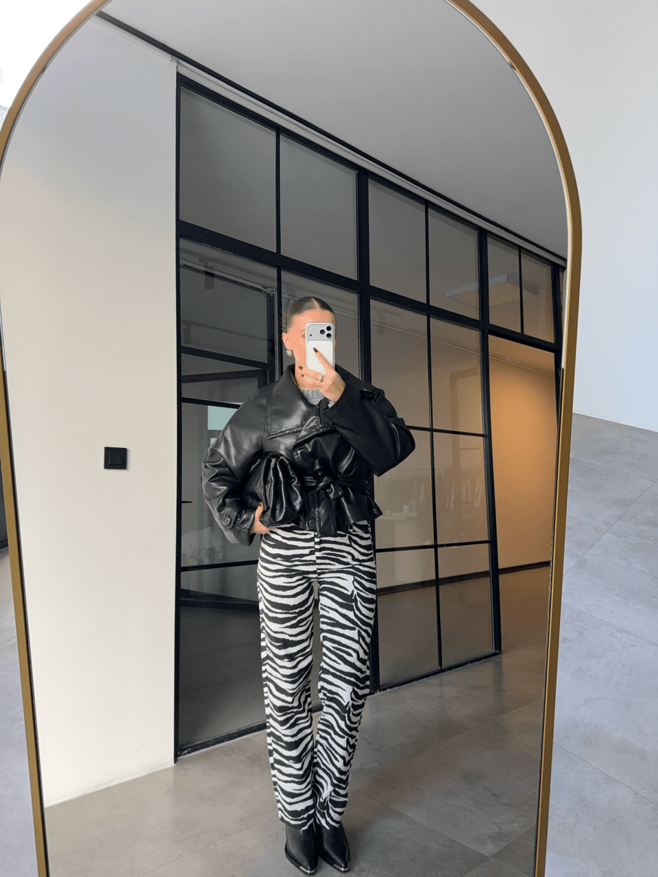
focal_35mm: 24
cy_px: 438
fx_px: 608
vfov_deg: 71.6
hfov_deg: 56.8
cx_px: 329
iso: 100
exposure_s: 1/121
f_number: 1.78
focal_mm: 6.76
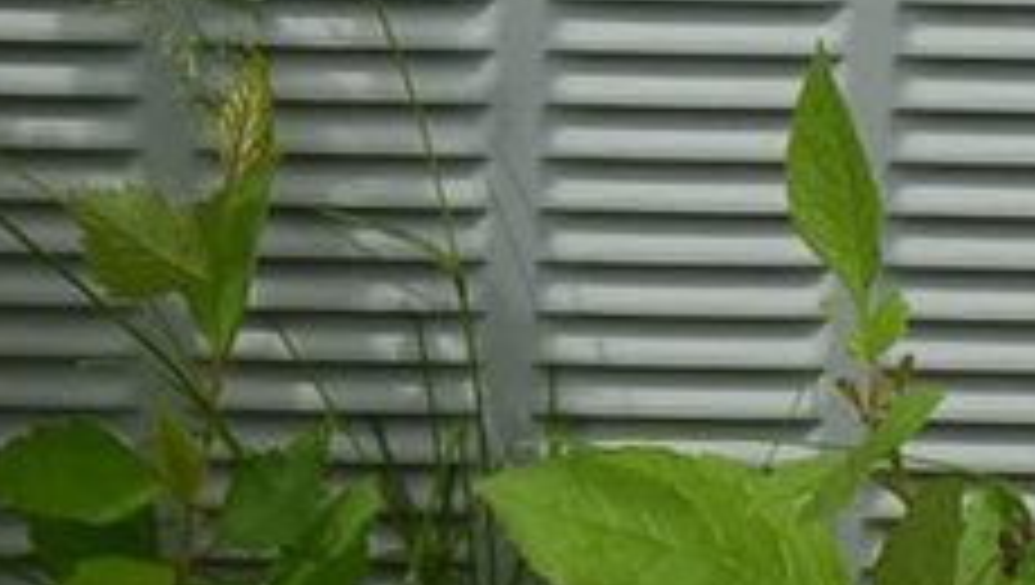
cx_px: 716
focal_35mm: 280
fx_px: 7693
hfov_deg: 7.7
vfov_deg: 4.2
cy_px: -1370
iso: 110
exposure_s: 1/250
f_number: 8
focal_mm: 24
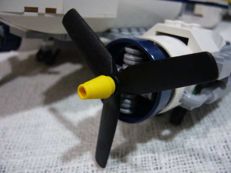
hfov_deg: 52.6
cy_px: 86
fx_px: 234
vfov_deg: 40.7
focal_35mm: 35
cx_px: 116
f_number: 2.8
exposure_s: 1/8
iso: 200
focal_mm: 5.8
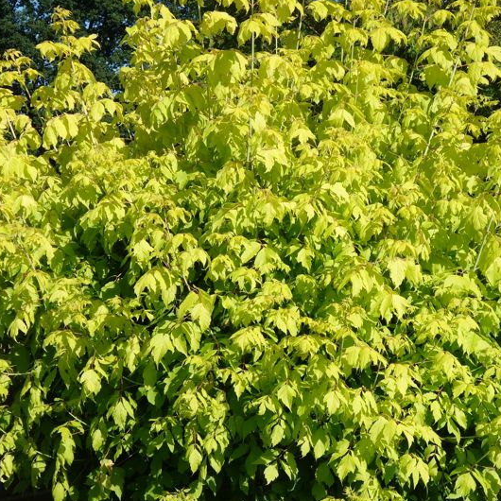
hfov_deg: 19.7
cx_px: 275
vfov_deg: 19.7
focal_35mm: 88
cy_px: 272
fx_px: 1441
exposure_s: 1/640
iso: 125
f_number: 5.6
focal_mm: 15.82
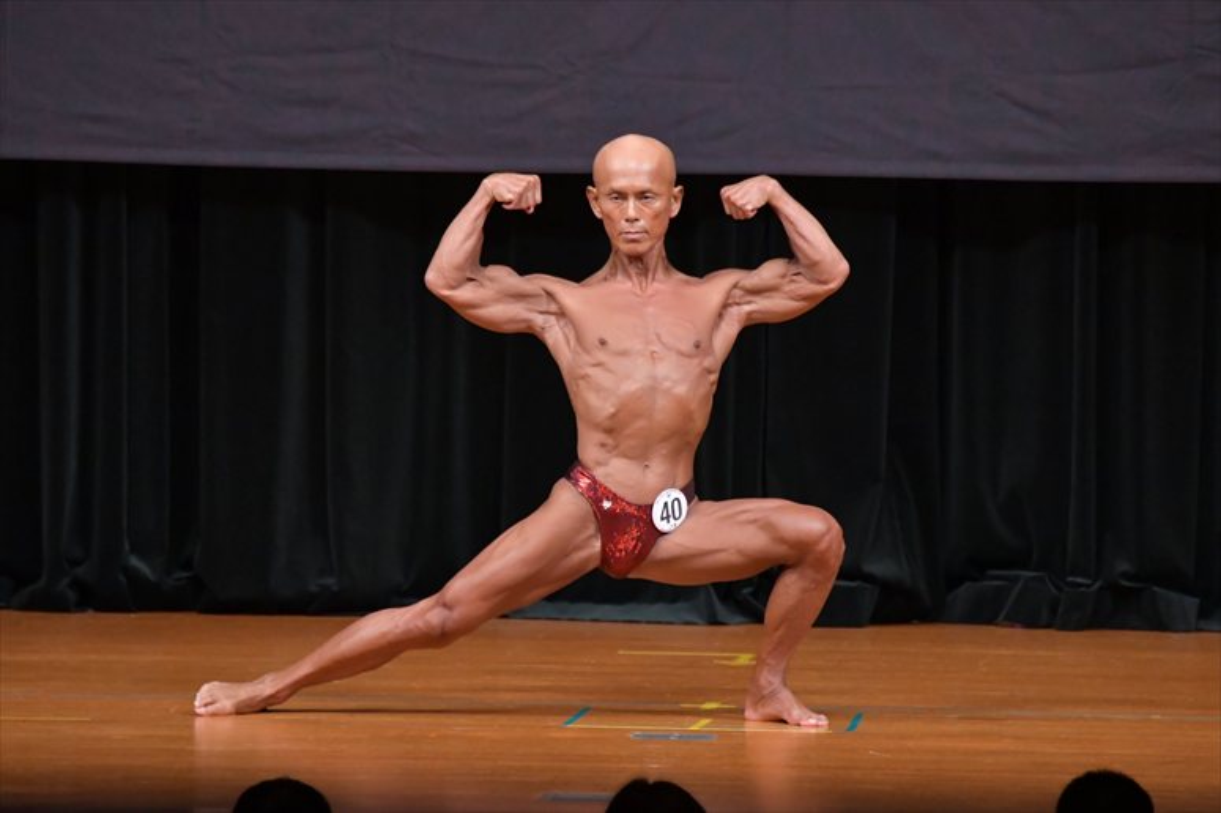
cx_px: 610
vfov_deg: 4.4
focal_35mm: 315
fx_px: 10679
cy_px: 406
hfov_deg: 6.5
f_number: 5.6
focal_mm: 210
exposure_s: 1/400
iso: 5000
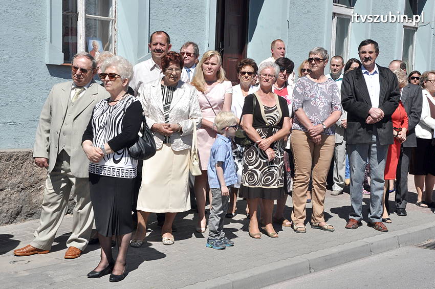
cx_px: 218
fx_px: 761
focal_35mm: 63
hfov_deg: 31.9
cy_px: 144
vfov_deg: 21.5
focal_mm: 42
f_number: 13
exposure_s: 1/640
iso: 400
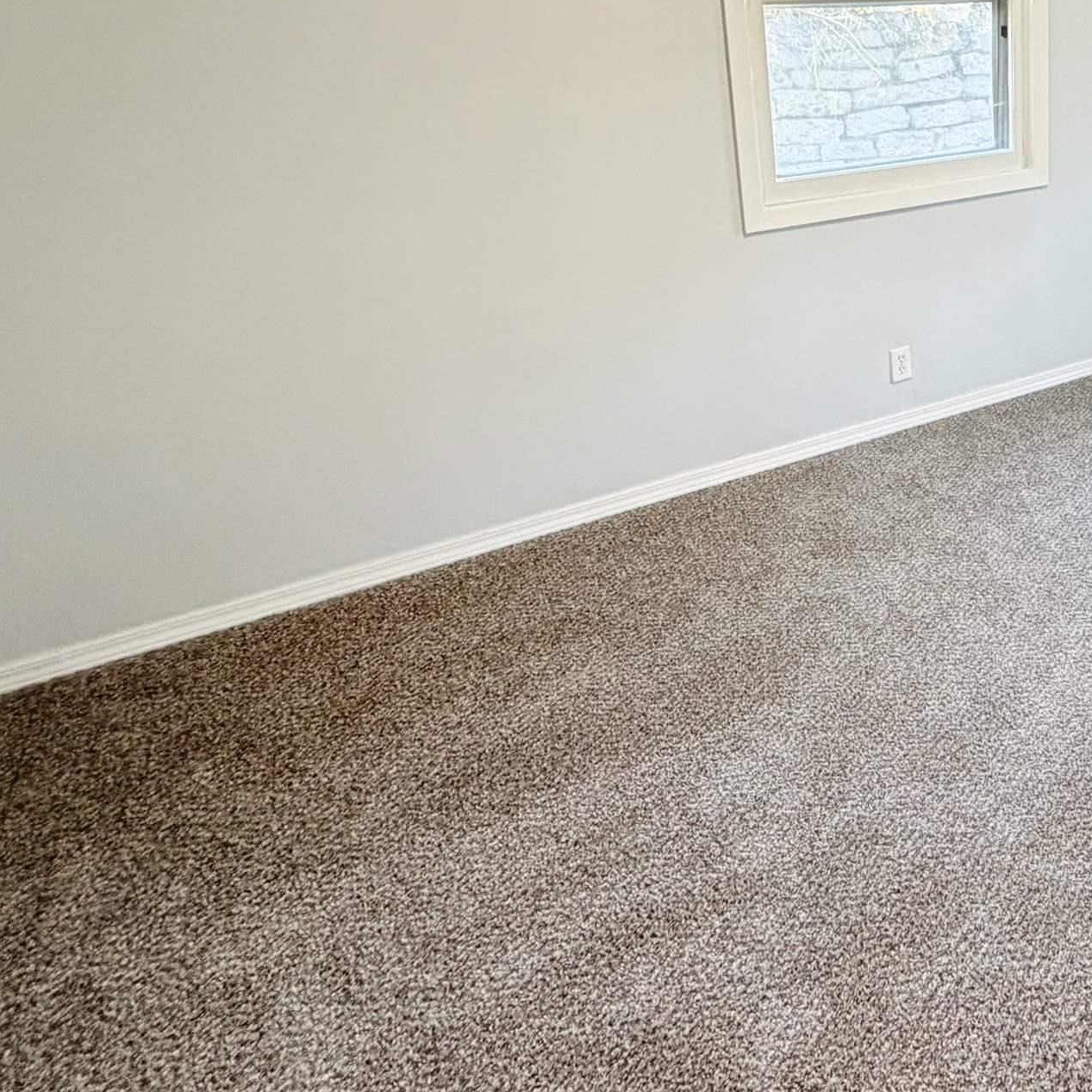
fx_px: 1071
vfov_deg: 51.4
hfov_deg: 44.1
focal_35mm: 30
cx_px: 1144
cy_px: 252
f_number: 2.2
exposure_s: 1/60
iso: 250
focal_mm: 2.22
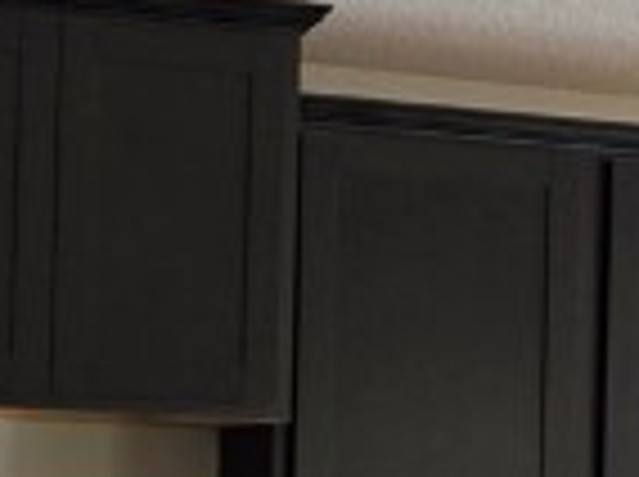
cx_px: 544
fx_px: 3059
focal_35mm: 166
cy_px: 468
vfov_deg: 8.9
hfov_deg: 11.9
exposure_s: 1/180
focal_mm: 5.4
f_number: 1.8
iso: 40
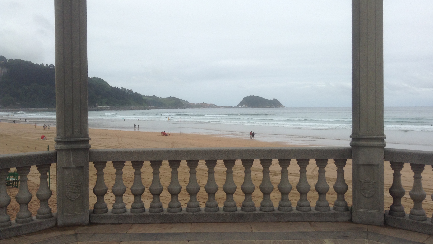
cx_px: 216
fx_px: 413
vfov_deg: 32.8
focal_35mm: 36
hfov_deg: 55.3
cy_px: 110
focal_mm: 3.3
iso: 25
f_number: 2.4
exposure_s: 1/1136
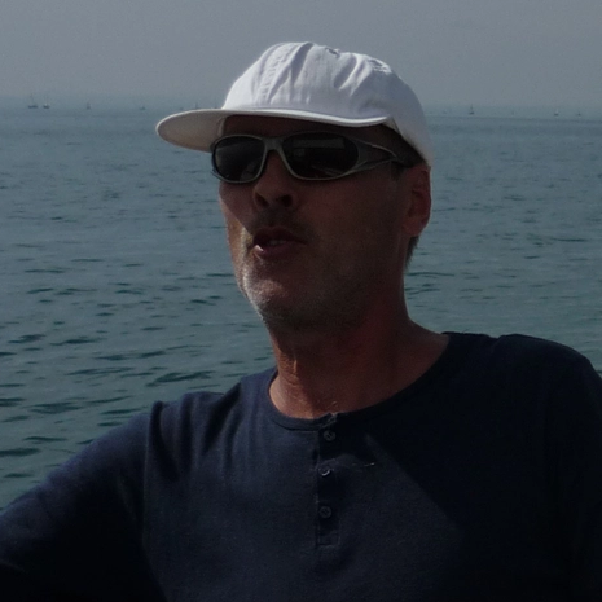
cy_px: 588
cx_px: 768
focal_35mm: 94
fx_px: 1849
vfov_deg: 18.1
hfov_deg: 17.4
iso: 100
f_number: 8
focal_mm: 5.5
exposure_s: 1/640
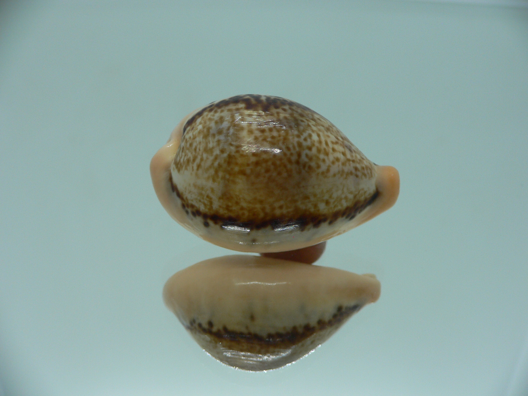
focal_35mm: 35
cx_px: 264
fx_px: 534
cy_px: 198
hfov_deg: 52.6
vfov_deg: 40.7
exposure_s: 1/60
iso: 80
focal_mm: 4.6
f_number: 2.8
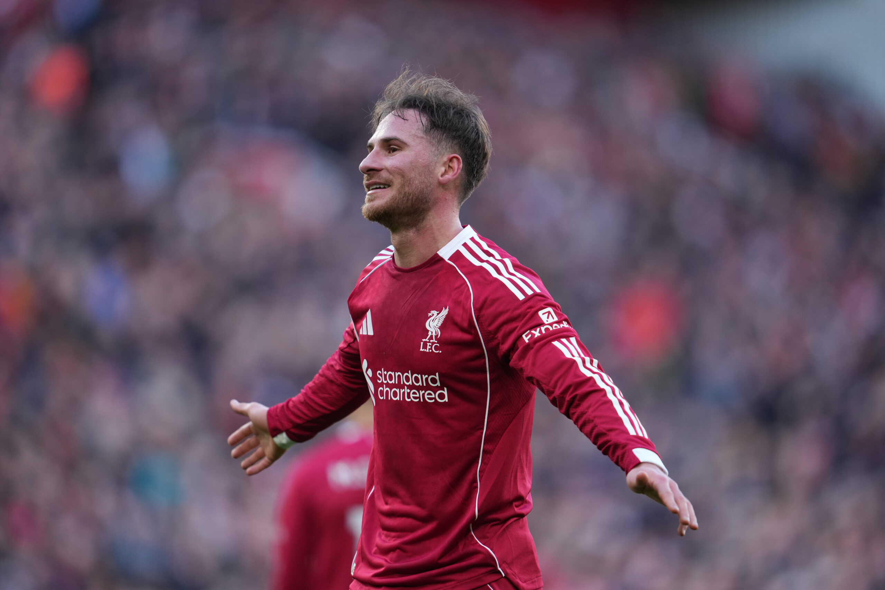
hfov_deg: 5.2
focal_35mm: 400
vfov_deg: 3.4
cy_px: 295
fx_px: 9833
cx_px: 442
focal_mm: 400
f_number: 2.8
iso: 1000
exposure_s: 1/1250
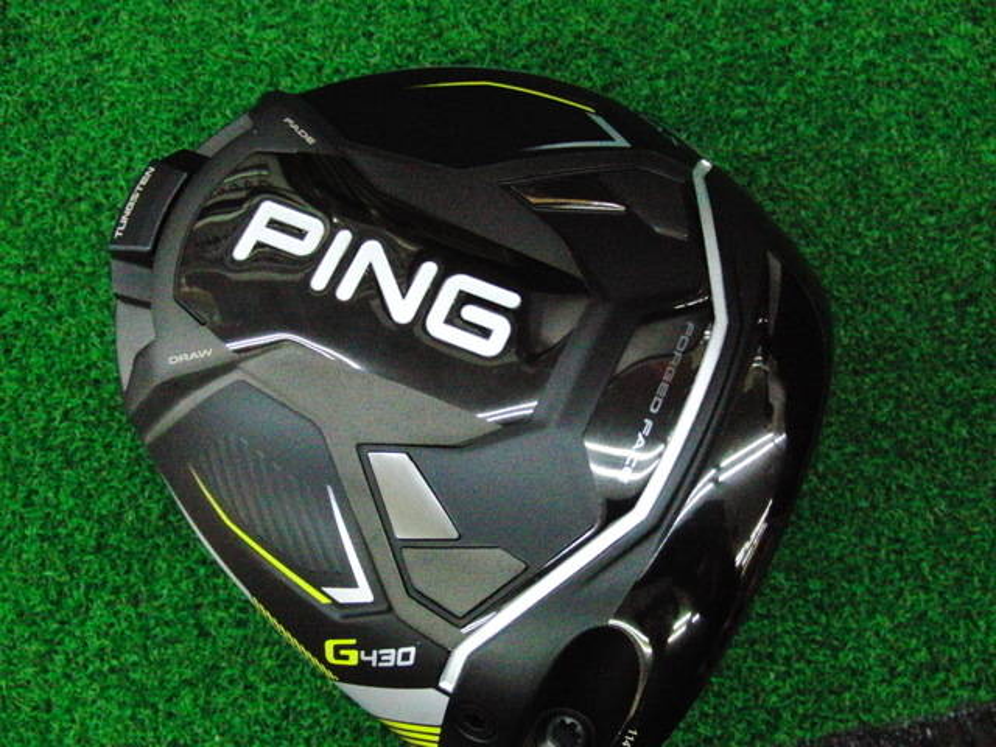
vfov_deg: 38.7
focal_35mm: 37
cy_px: 374
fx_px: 1065
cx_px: 498
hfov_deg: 50.1
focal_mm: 6.42
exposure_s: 1/400
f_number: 3.6
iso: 3200
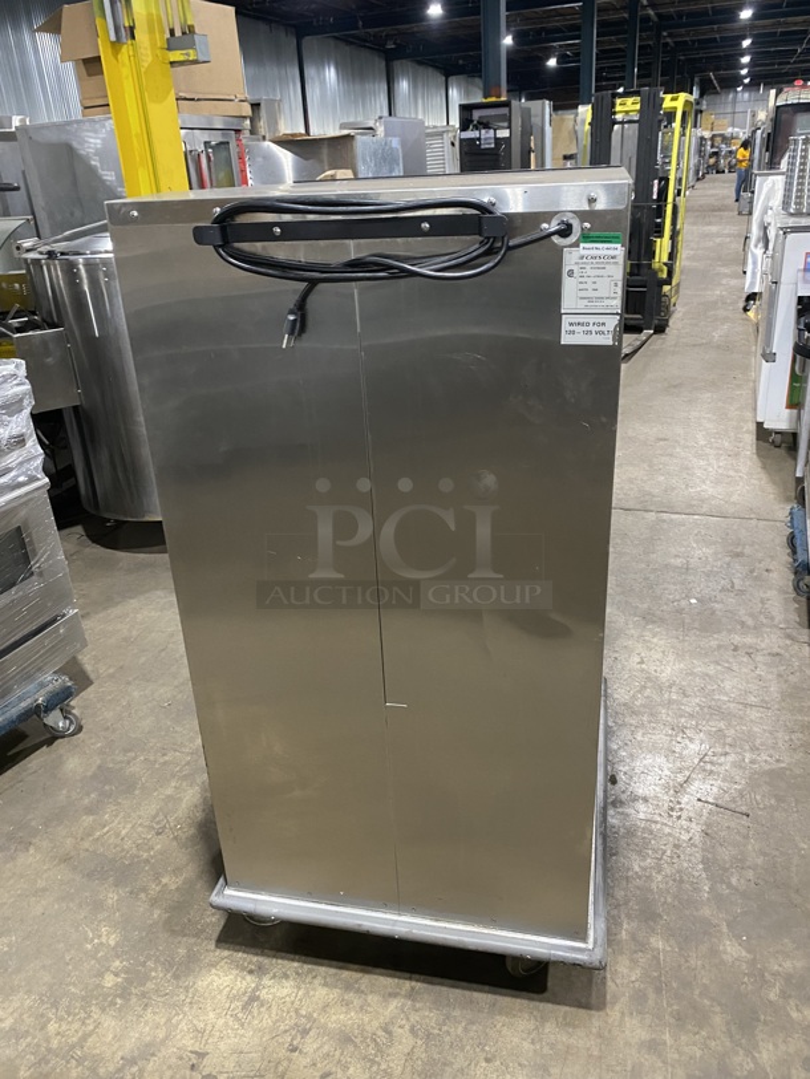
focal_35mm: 26
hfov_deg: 53.1
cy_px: 540
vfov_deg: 67.3
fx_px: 811
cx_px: 405
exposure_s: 1/60
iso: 400
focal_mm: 4.25
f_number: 1.8
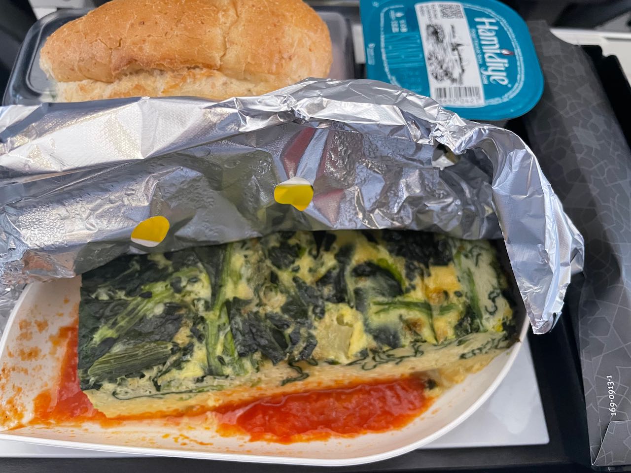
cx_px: 316
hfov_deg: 67.3
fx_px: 474
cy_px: 236
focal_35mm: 26
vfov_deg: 53.1
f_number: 1.6
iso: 500
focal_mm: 4.2
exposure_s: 1/52
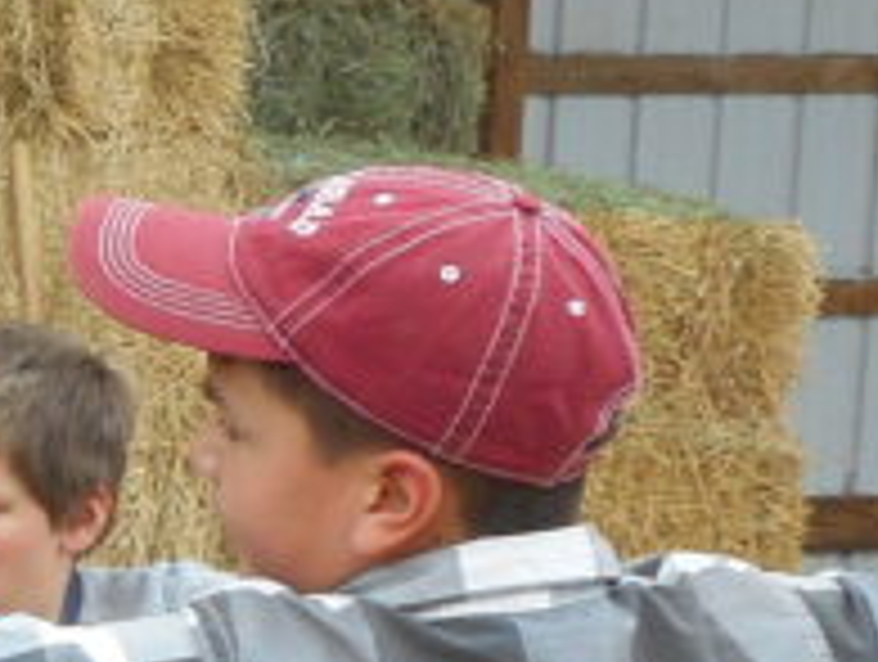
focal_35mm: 131
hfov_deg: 12.1
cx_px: -1216
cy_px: 513
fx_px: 3329
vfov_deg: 11.3
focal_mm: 4.5
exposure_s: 1/80
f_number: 3.7
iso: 80
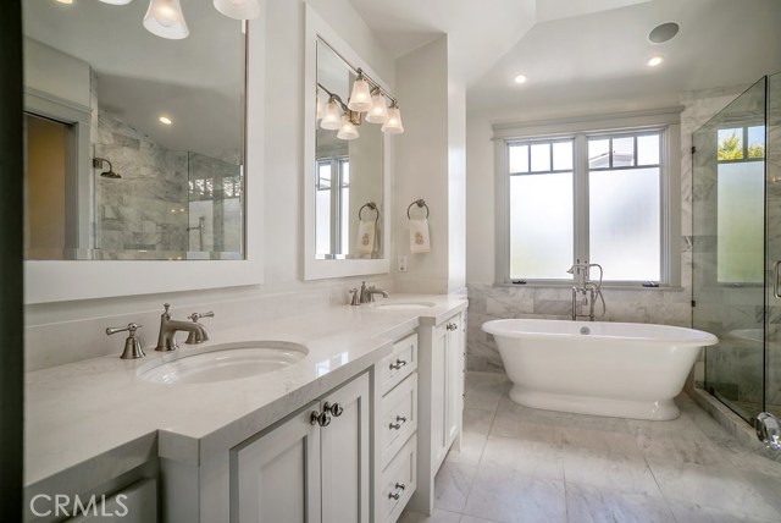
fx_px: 391
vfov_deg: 67.5
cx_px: 390
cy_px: 262
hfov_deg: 89.9
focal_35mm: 18
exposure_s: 1/125
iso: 125
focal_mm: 18
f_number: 8
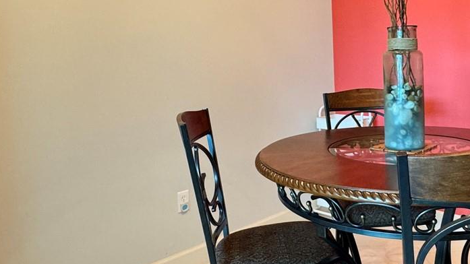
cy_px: 80
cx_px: 299
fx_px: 436
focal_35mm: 35
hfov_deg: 55.8
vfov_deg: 33.3
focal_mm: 2.22
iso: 250
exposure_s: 1/60
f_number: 2.2
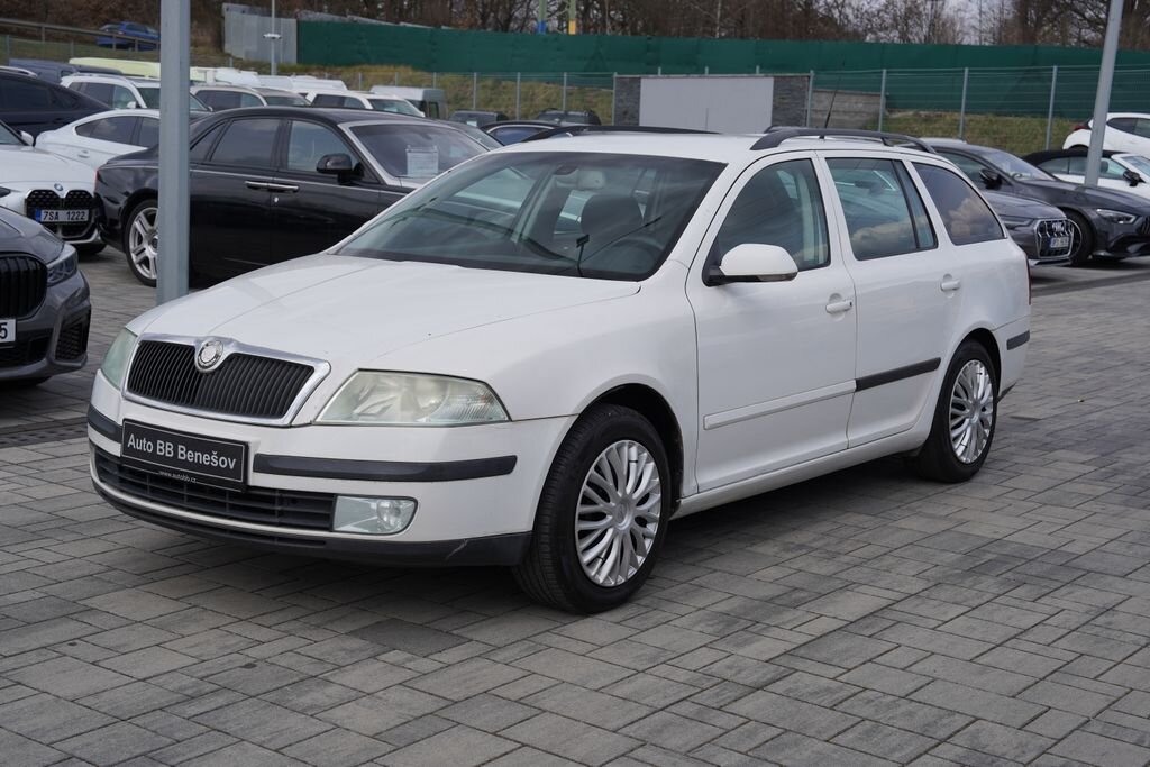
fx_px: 1597
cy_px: 384
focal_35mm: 50
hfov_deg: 39.6
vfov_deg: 27.0
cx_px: 575
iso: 100
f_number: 7.1
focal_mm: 50
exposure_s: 1/320
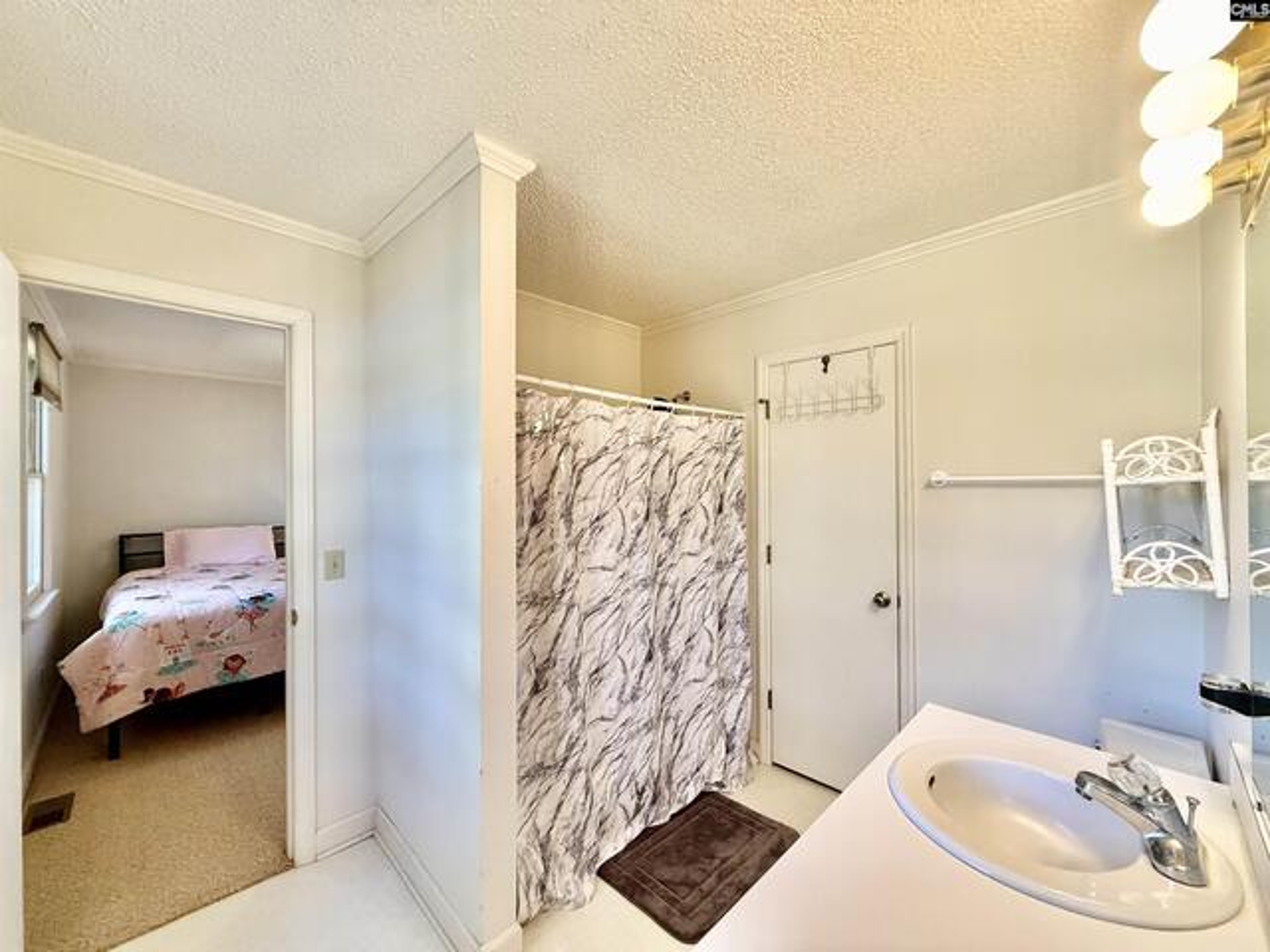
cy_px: 476
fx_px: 514
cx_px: 635
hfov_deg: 102.1
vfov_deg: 85.7
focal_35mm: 14
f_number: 2.2
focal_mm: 2.22
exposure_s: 1/120
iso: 200
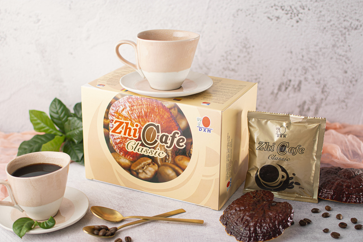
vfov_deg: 22.4
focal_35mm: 61
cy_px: 139
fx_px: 611
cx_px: 167
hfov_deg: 33.1
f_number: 2.5
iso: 100
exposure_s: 1/160
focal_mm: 35
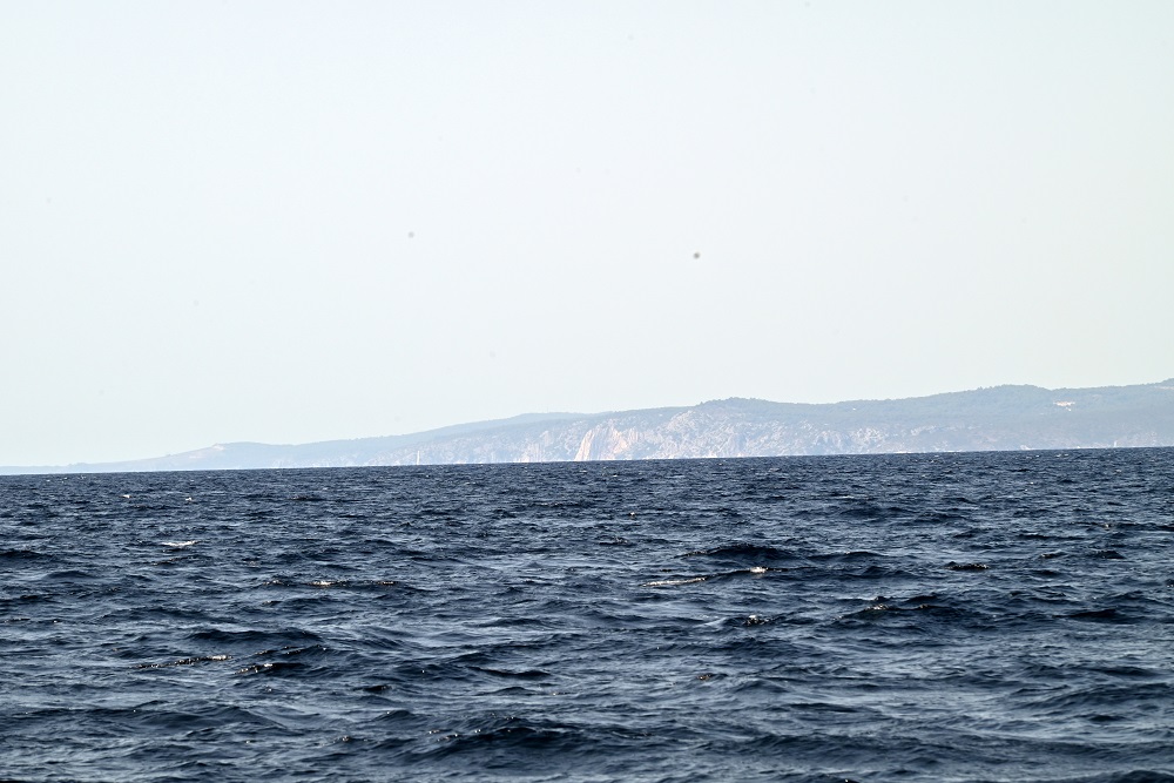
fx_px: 7175
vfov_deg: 6.2
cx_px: 587
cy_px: 392
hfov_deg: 9.4
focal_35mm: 220
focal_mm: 220
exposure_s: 1/250
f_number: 16
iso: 180
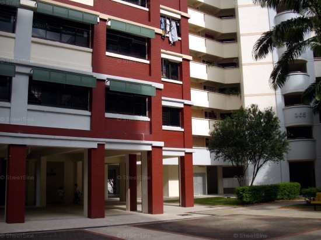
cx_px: 160
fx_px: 343
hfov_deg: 50.2
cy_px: 120
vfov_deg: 38.6
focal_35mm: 37
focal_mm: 6.2
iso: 80
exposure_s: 1/160
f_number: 5.6
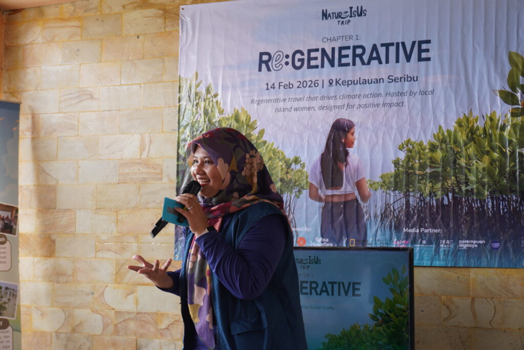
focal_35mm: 60
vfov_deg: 22.6
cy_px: 175
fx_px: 873
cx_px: 262
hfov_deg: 33.4
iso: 200
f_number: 5.6
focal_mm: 40
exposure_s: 1/100
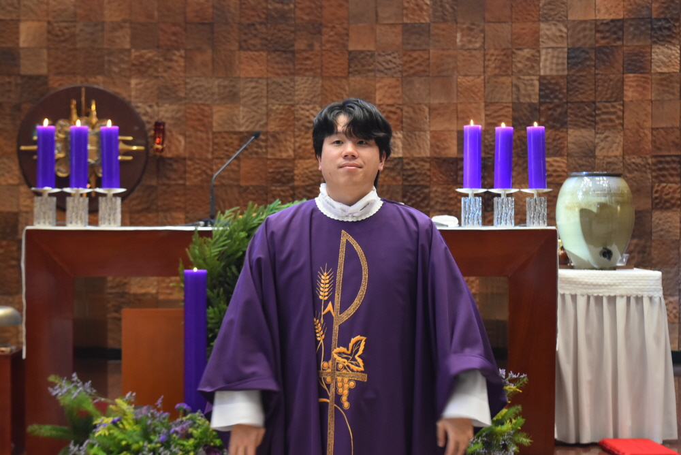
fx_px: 1363
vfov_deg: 19.0
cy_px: 228
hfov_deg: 28.1
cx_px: 340
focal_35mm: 72
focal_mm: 48
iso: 1100
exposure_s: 1/60
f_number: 5.3
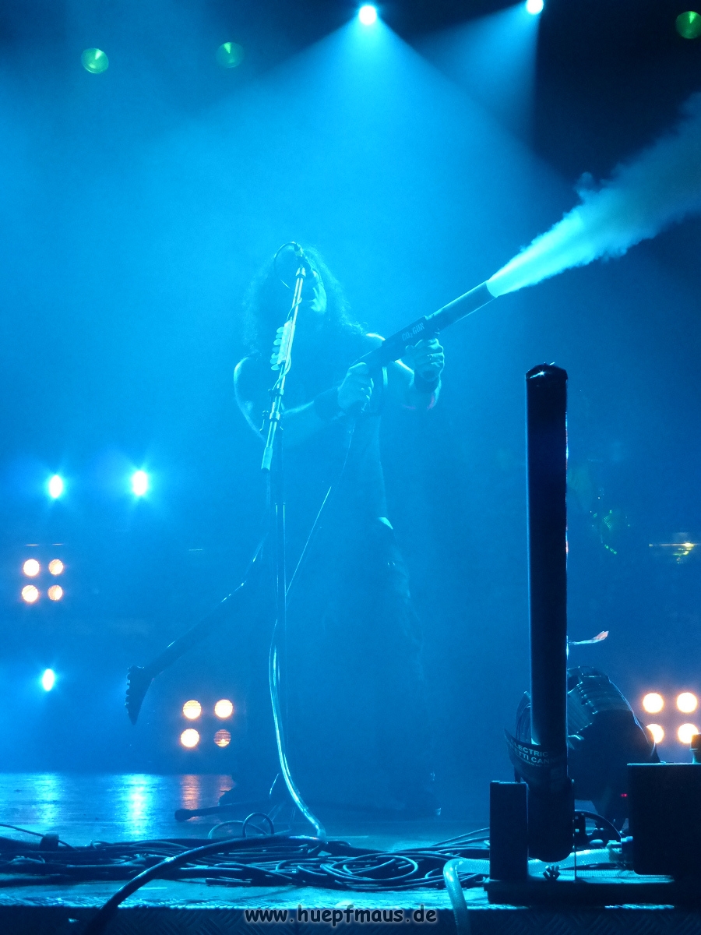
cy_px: 468
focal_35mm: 62
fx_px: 1674
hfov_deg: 23.7
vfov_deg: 31.2
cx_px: 350
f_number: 4.8
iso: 800
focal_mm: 11
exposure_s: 1/640
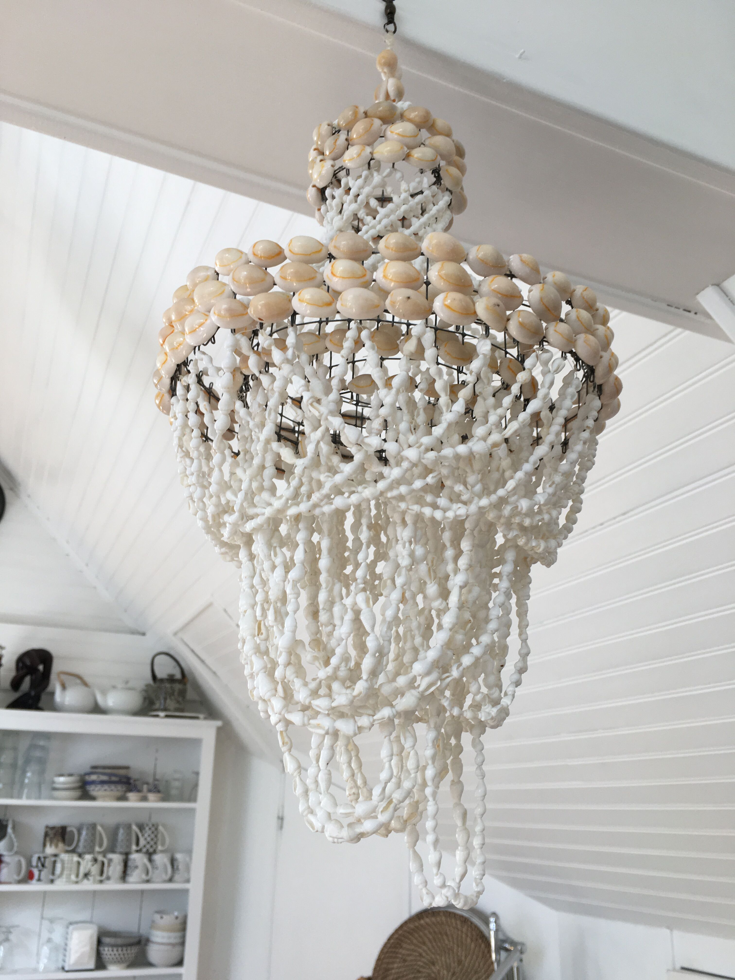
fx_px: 821
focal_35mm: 29
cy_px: 490
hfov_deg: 48.2
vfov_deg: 61.7
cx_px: 368
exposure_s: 1/100
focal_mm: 4.15
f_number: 2.2
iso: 32
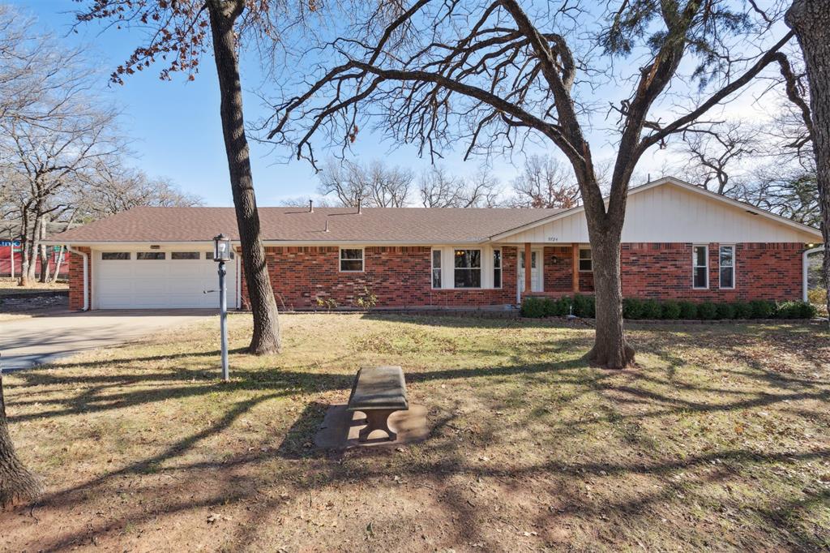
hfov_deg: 96.8
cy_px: 276
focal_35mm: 16
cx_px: 415
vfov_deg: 73.7
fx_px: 369
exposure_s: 1/320
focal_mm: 16
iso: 200
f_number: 7.1
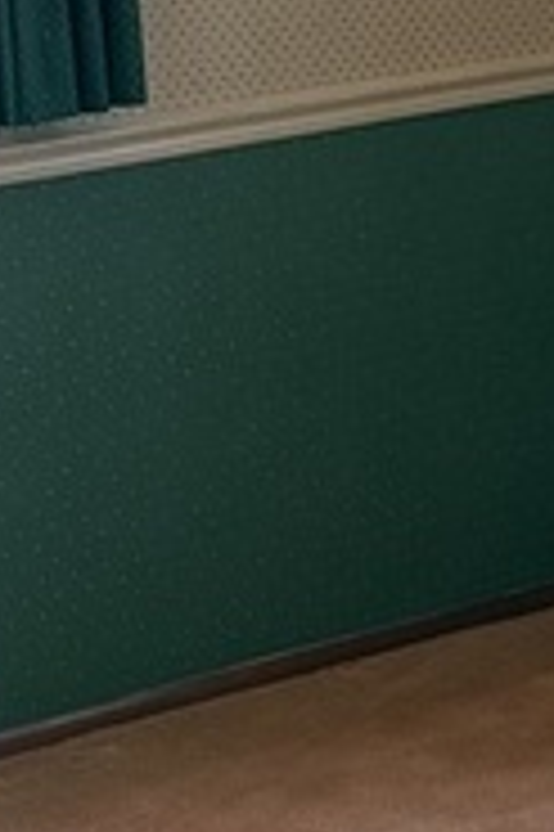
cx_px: 315
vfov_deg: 14.1
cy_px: 360
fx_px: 3376
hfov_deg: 9.4
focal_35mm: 146
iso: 500
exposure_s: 1/60
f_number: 1.78
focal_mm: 6.76
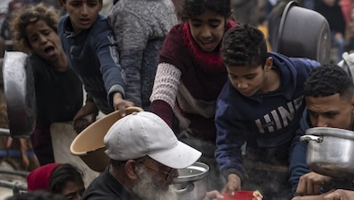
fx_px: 1061
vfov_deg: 10.5
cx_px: 403
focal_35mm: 113
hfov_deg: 18.2
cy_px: 276
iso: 800
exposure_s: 1/16000
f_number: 1.8
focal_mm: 35
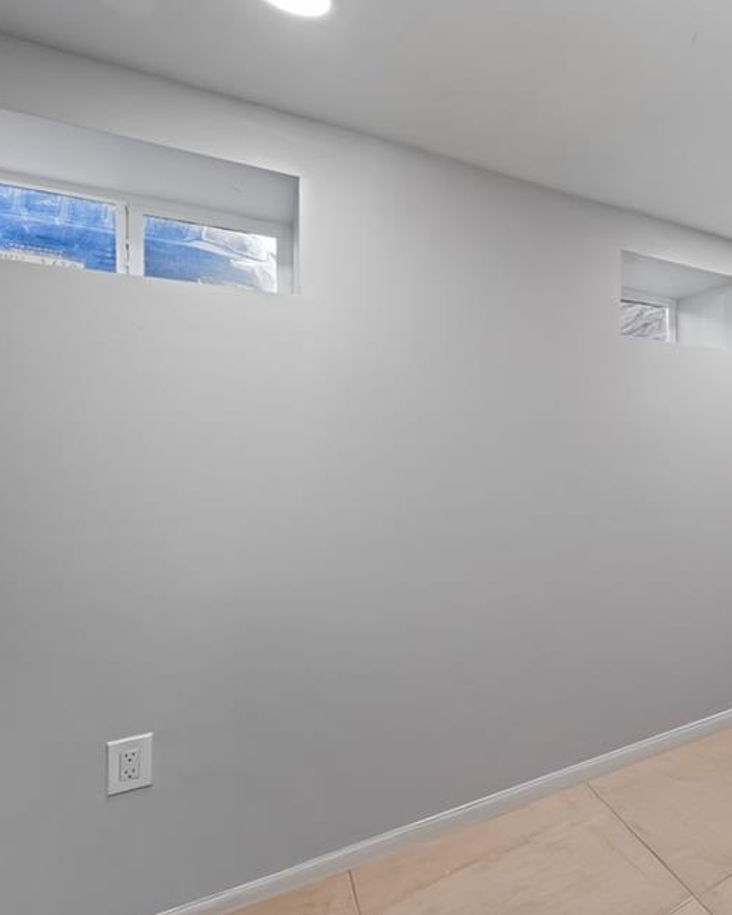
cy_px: 452
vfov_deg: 77.6
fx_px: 569
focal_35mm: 21
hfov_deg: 55.9
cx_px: 669
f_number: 11
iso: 320
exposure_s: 1/2
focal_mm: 14
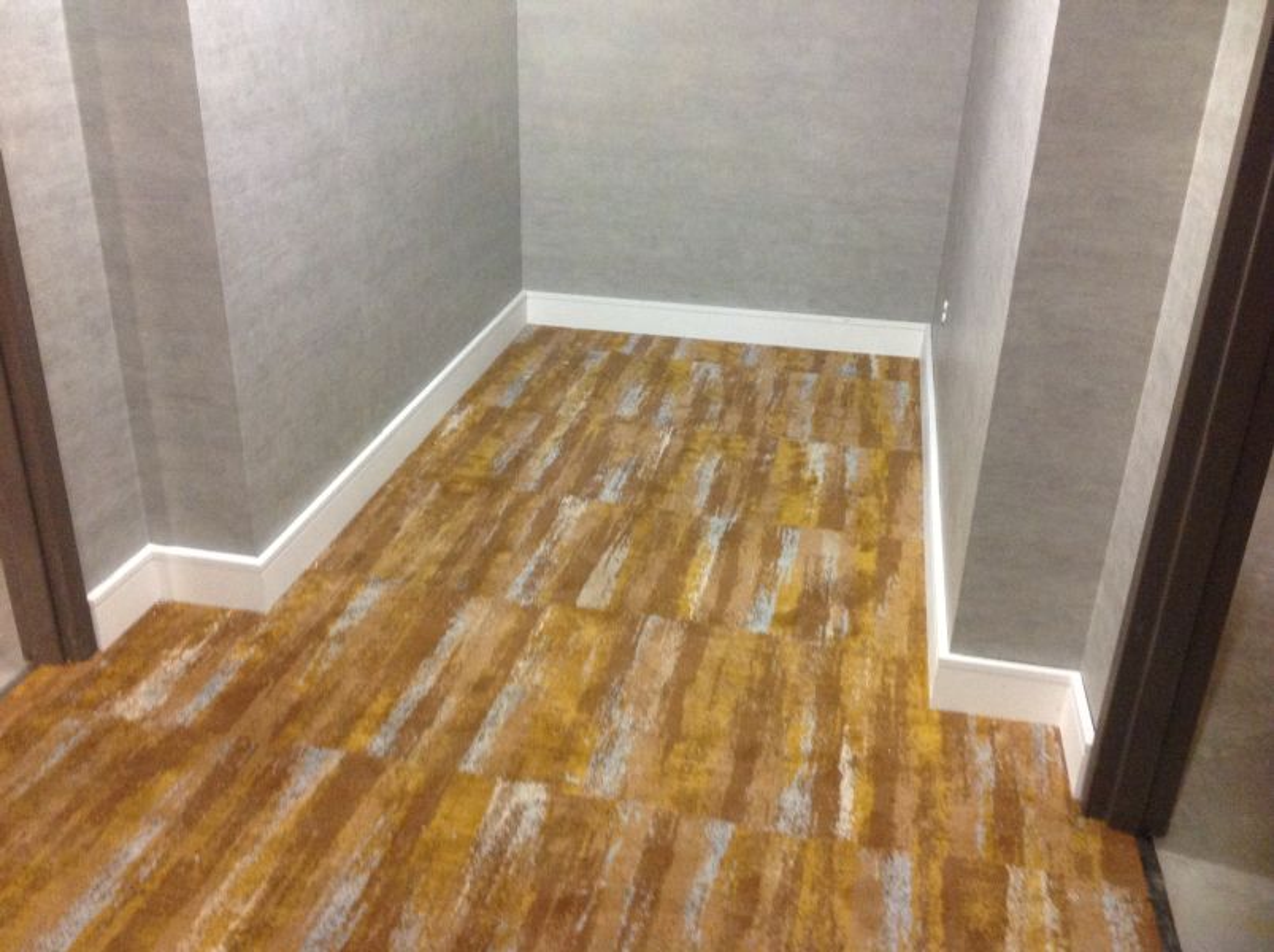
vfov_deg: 40.6
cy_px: 476
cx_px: 637
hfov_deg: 52.7
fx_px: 1286
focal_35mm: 35
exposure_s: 1/15
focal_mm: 4.28
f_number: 2.4
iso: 320
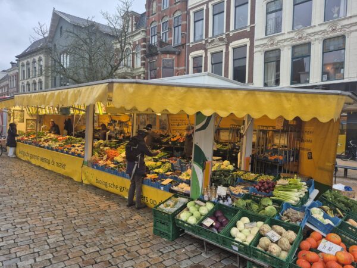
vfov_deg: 58.9
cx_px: 178
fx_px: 237
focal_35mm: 23
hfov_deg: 73.9
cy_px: 134
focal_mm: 5.4
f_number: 1.8
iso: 64
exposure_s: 1/180
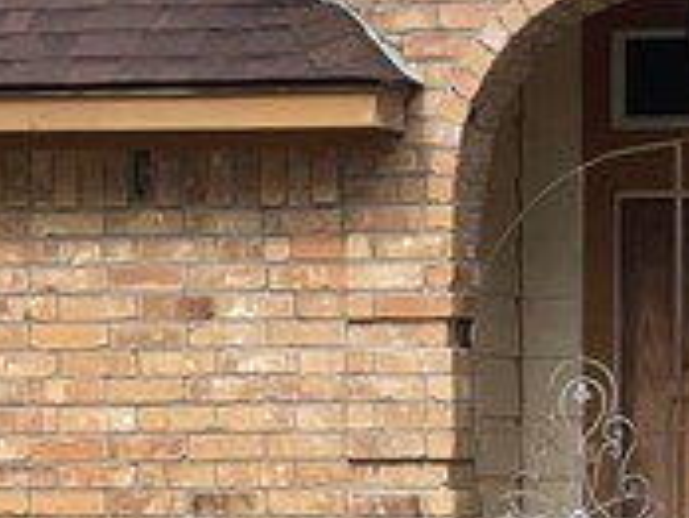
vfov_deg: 4.0
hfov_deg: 5.3
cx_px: 432
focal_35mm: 376
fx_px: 7494
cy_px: -43
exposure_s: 1/867
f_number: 2.2
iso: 32
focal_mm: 7.5
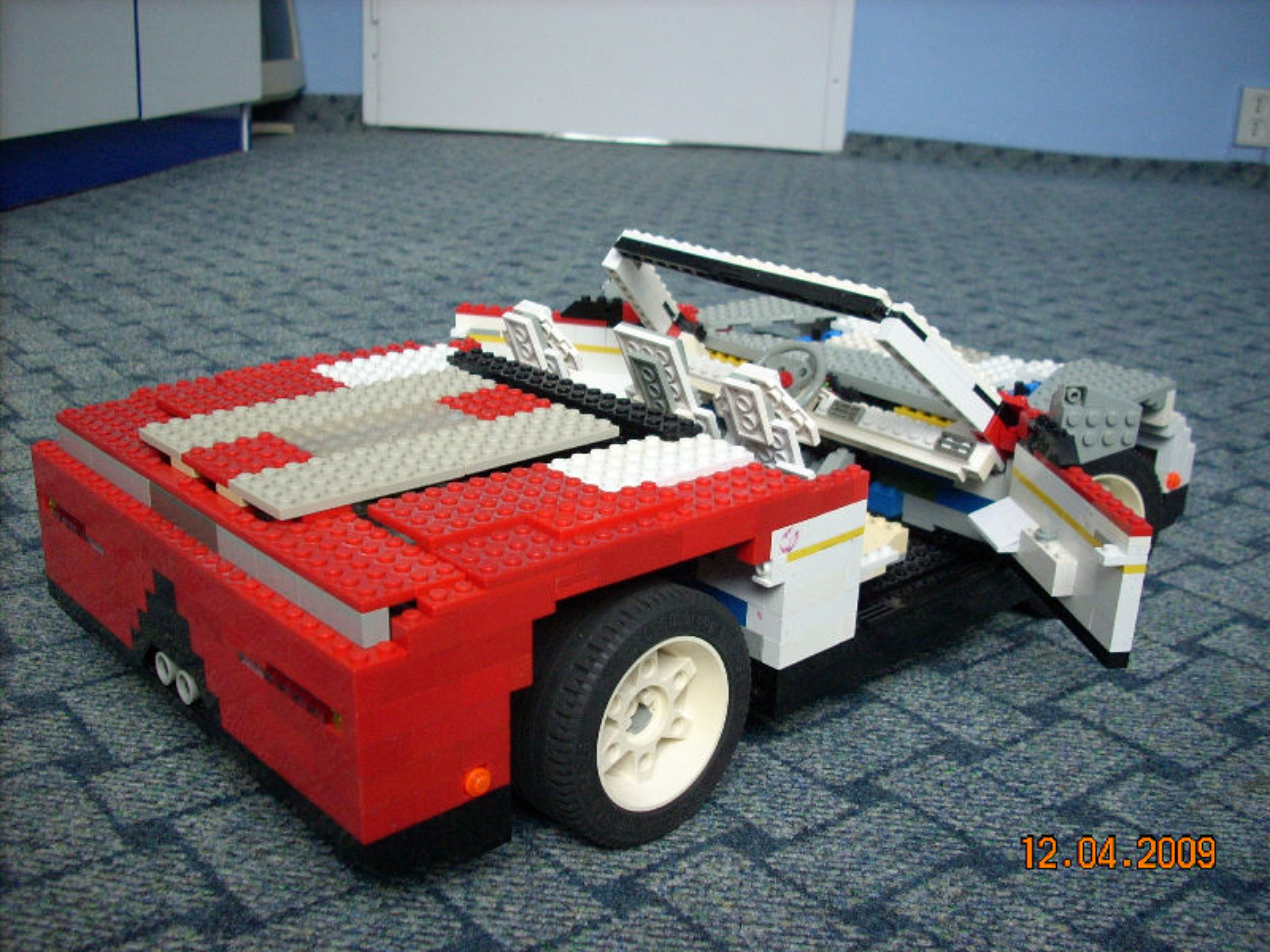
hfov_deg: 50.1
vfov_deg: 38.7
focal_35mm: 37
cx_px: 635
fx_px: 1357
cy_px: 476
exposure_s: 1/27.5
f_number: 2.8
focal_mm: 6.2
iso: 200
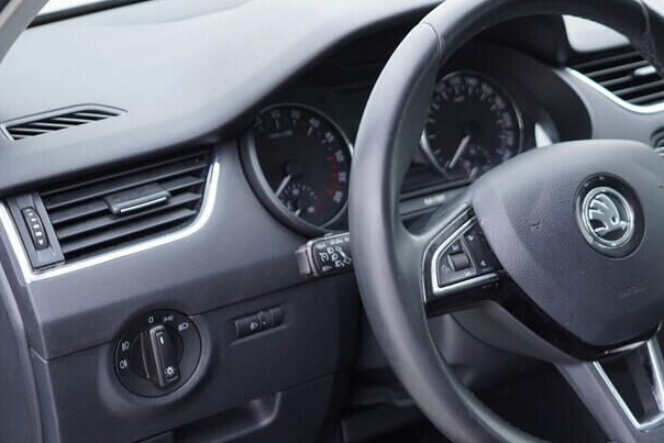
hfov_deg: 32.0
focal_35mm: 61
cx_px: 534
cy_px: 267
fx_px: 1125
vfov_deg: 22.2
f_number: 2.8
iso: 250
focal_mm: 24
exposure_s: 1/40
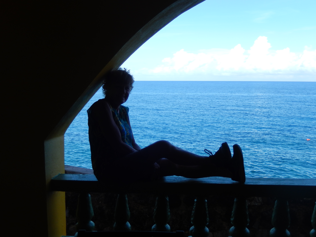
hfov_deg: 45.8
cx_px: 158
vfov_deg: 35.1
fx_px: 374
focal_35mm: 41
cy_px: 118
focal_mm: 7.3
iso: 125
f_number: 4.2
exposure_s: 1/640
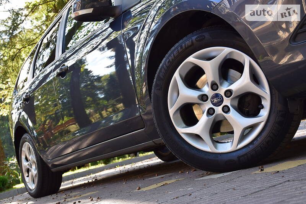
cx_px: 153
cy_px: 102
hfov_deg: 38.8
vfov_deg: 26.5
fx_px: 434
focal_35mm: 51
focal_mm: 34
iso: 400
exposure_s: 1/80
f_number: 8
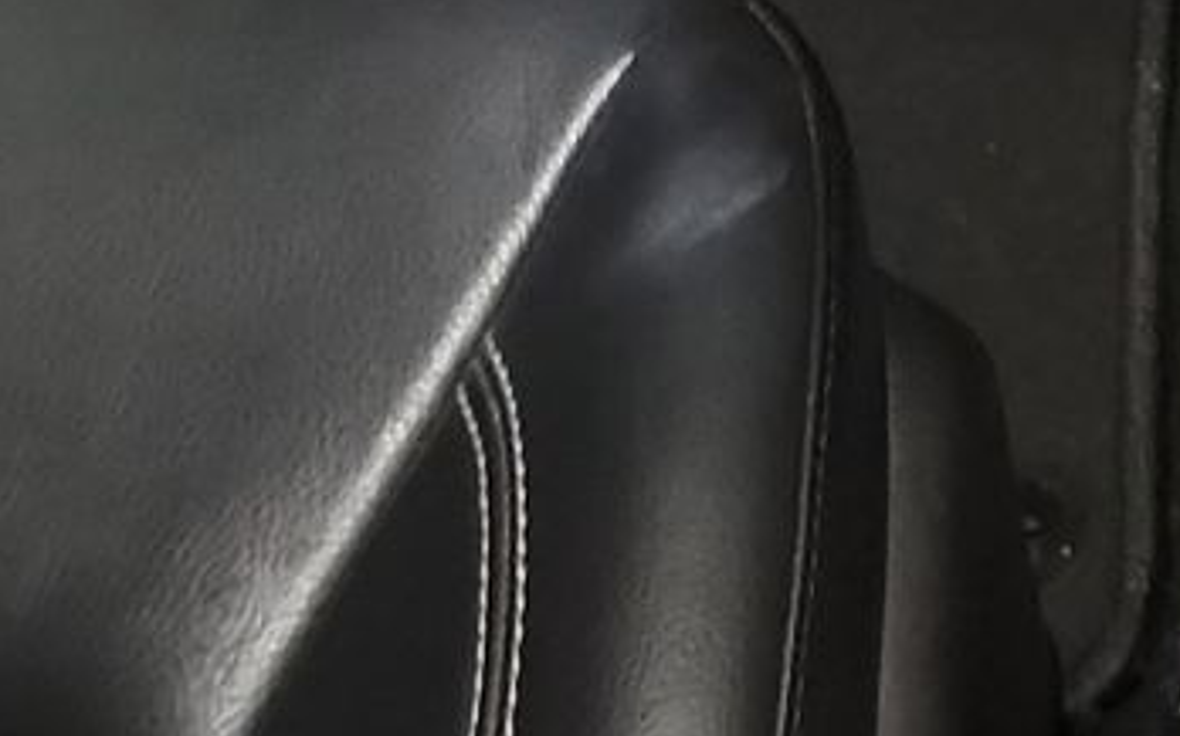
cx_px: 1645
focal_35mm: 117
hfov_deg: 16.6
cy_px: -970
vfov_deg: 9.9
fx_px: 3760
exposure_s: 1/14
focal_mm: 6.7
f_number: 1.8
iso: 1801
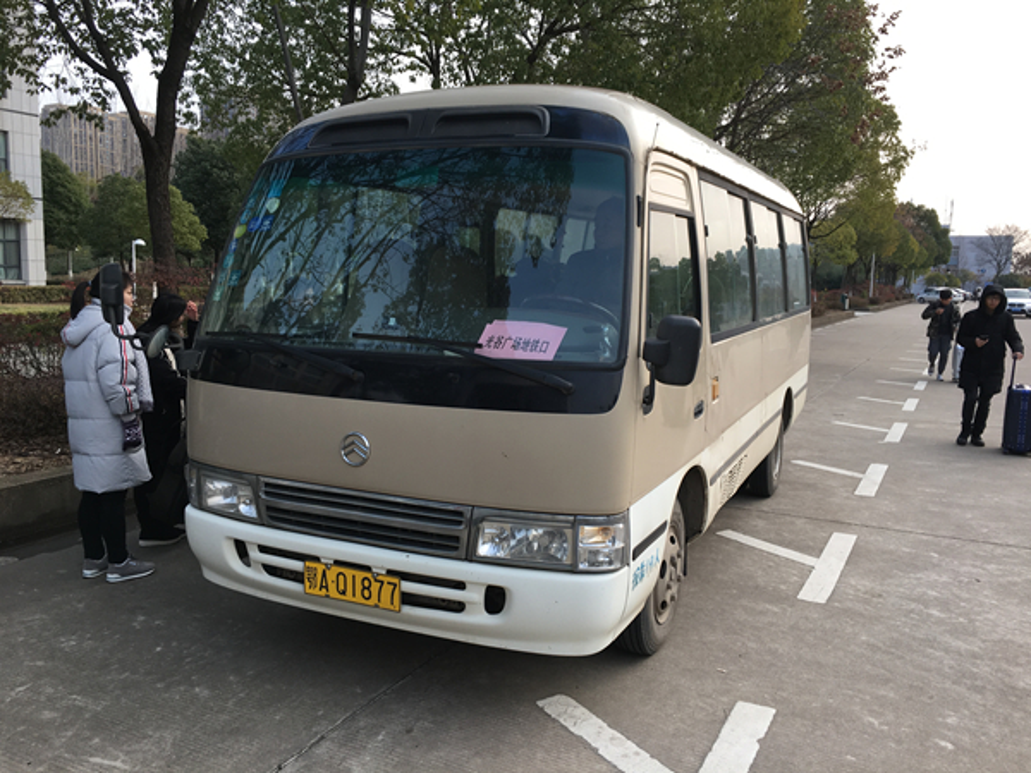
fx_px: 864
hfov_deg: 61.7
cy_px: 386
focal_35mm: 29
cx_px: 516
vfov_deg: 48.2
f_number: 2.2
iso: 25
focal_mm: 4.15
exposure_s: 1/155
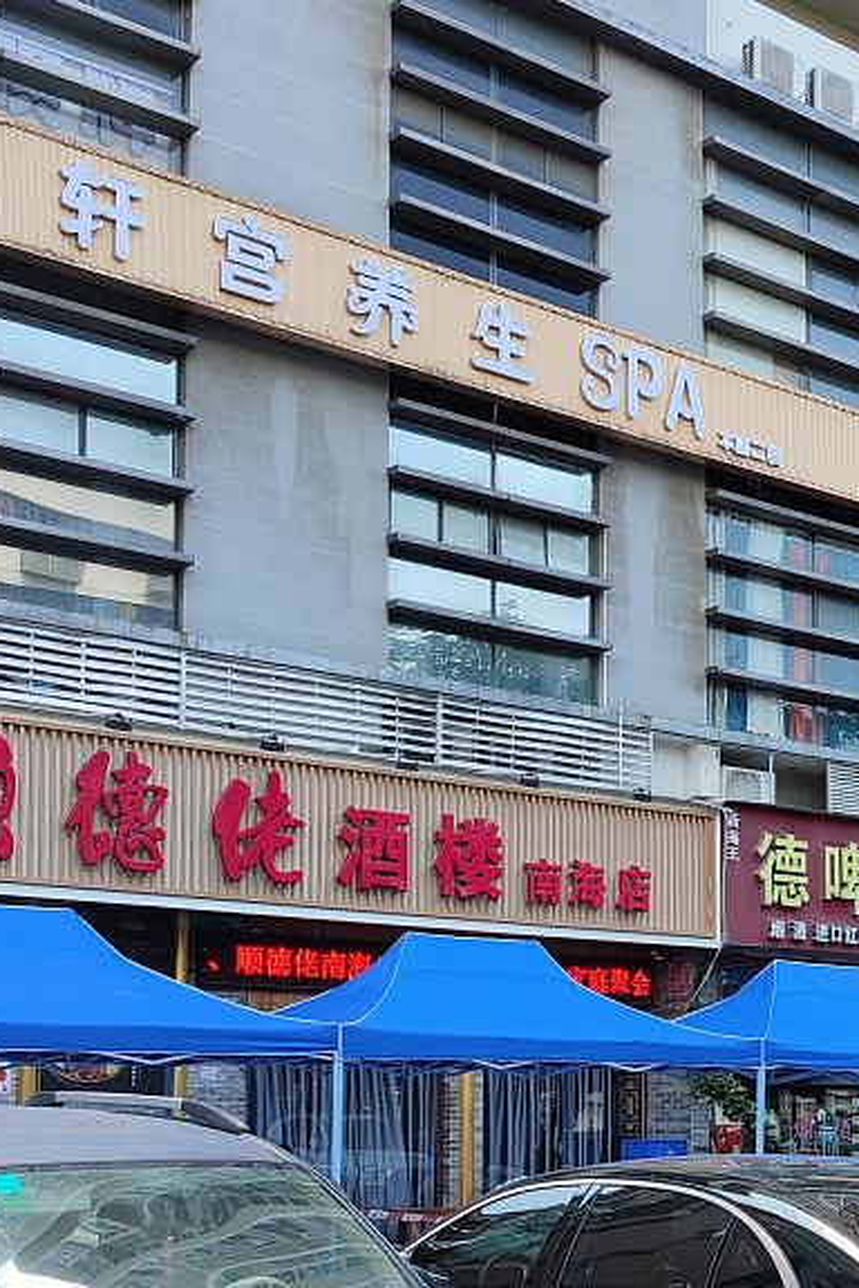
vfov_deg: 37.4
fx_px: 1861
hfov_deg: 25.5
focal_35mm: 52
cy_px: 935
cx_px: 687
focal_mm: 6.78
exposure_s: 1/235
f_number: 1.85
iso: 50
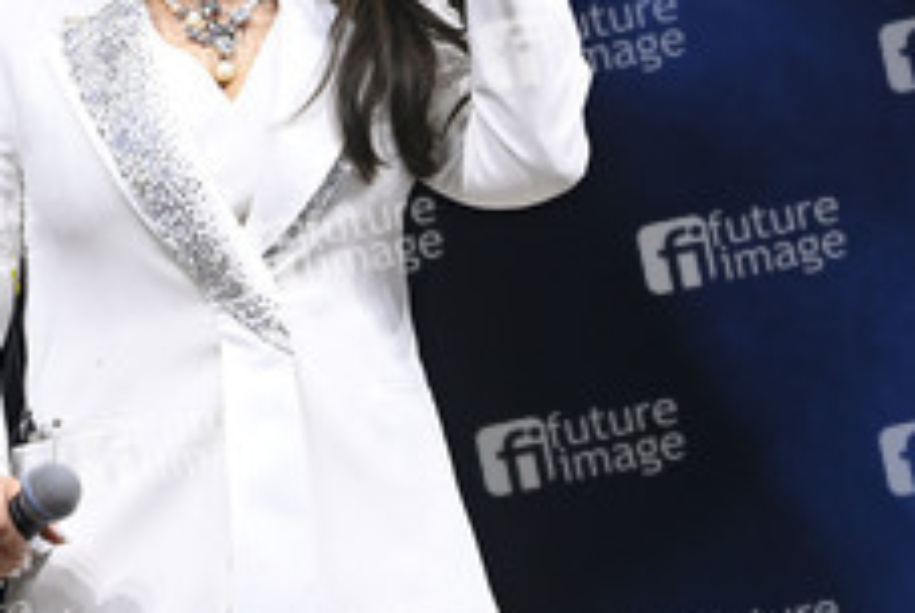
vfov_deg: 4.1
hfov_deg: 6.1
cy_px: 145
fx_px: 8576
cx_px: 232
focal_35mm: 337
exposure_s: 1/125
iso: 320
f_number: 6.3
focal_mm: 170
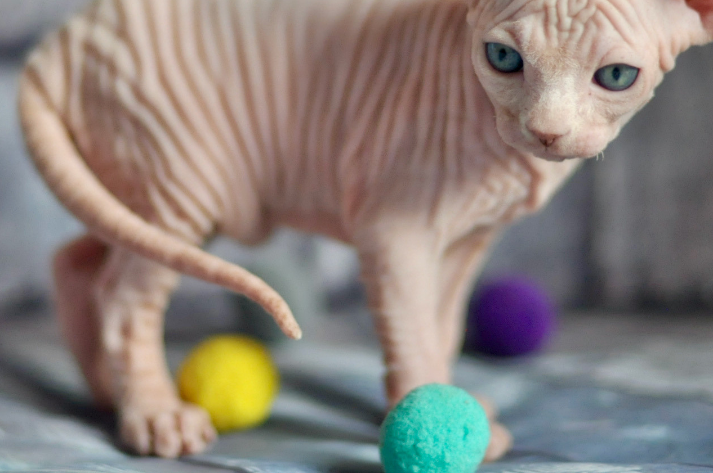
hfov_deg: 16.2
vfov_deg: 10.8
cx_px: 335
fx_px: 2512
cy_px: 134
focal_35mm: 127
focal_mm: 50
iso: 800
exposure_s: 1/2500
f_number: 1.4
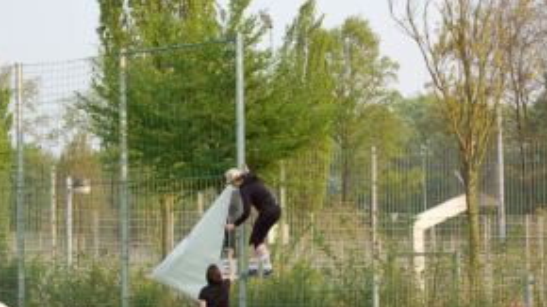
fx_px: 1955
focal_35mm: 135
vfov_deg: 9.0
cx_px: 239
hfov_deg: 15.9
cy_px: 235
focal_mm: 55
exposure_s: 1/500
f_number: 5.6
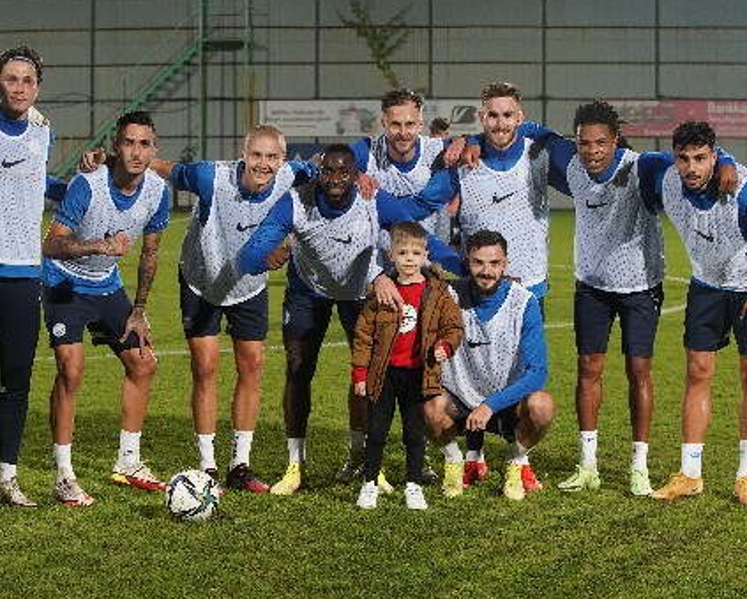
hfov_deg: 18.4
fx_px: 2301
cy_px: 301
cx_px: 281
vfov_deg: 14.8
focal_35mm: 104
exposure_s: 1/200
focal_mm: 70
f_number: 4.5
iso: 3200
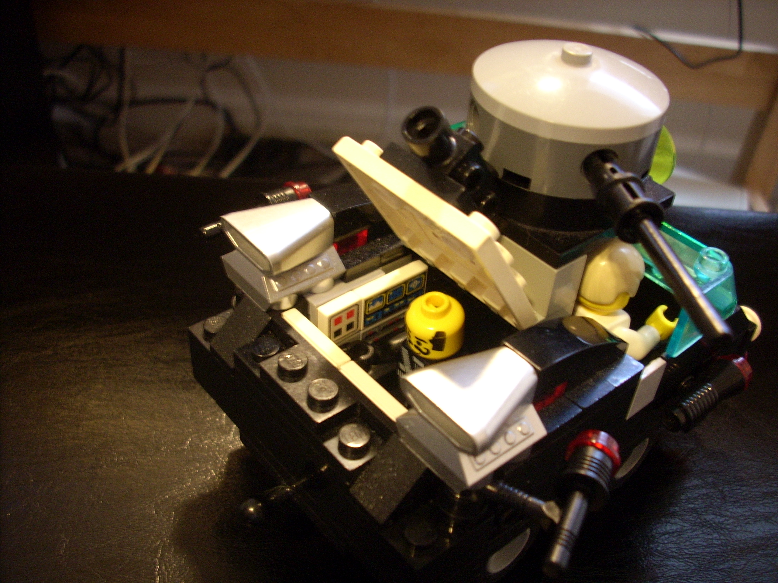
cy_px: 292
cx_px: 389
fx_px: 832
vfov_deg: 38.7
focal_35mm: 37
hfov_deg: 50.1
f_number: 2.8
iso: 200
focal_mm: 6.2
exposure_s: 1/7.7
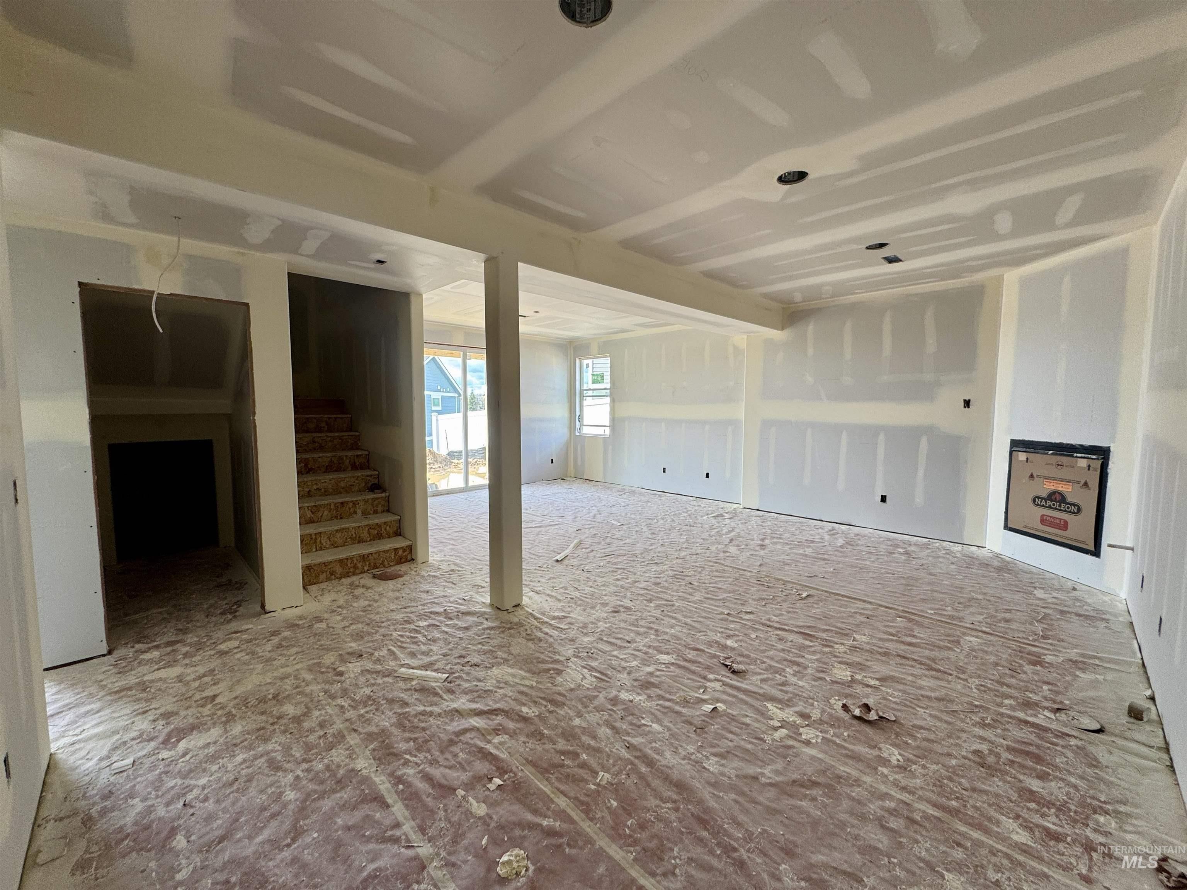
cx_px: 594
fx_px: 480
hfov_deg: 102.1
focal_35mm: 14
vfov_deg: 85.7
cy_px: 445
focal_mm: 2.22
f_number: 2.2
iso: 50
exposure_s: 1/99
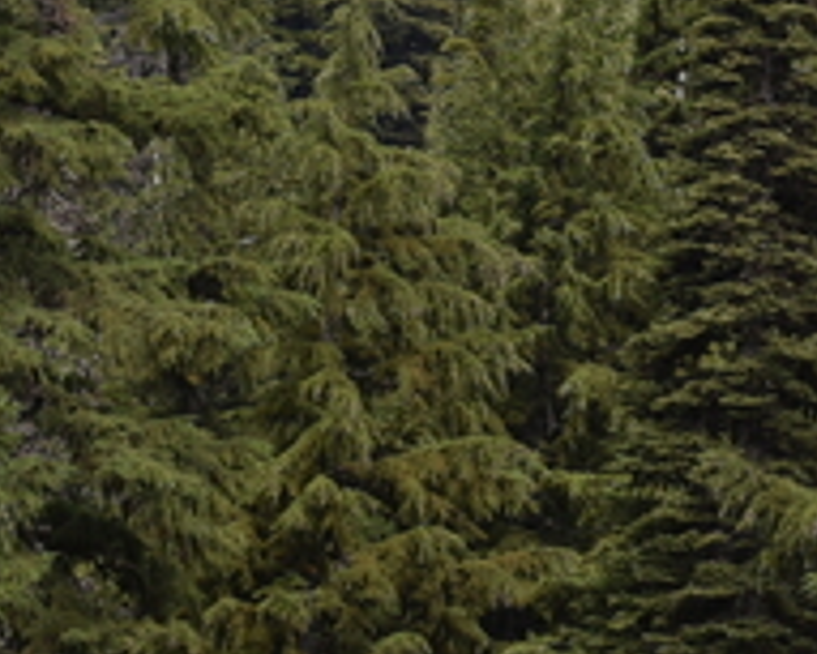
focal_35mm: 315
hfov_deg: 6.1
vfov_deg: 4.9
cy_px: -51
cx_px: 479
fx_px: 7621
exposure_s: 1/250
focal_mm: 50
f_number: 8
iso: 100
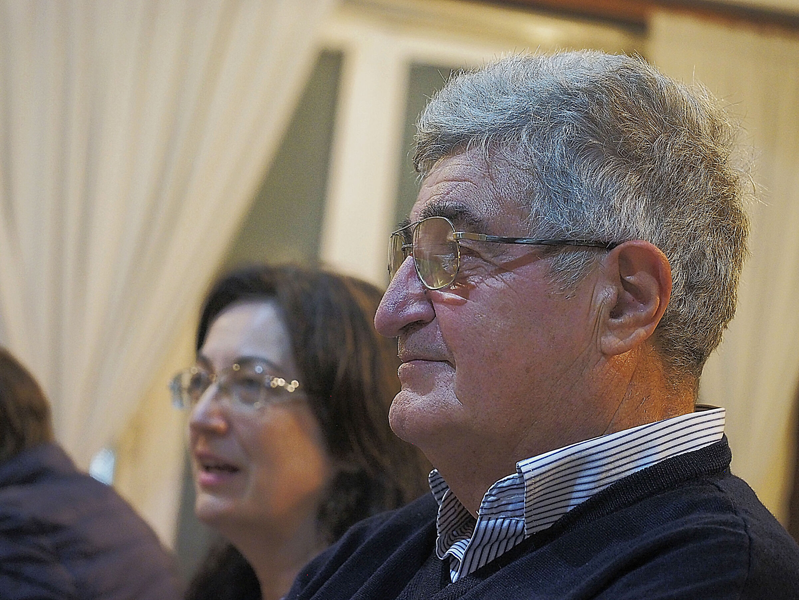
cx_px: 400
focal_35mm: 120
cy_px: 300
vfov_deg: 12.3
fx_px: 2770
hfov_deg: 16.4
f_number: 2.8
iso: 2500
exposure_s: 1/30
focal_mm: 60
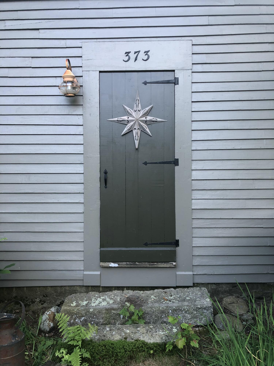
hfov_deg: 49.7
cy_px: 183
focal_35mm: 28
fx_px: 296
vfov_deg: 63.4
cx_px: 137
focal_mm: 4
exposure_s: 1/40
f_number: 1.8
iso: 20
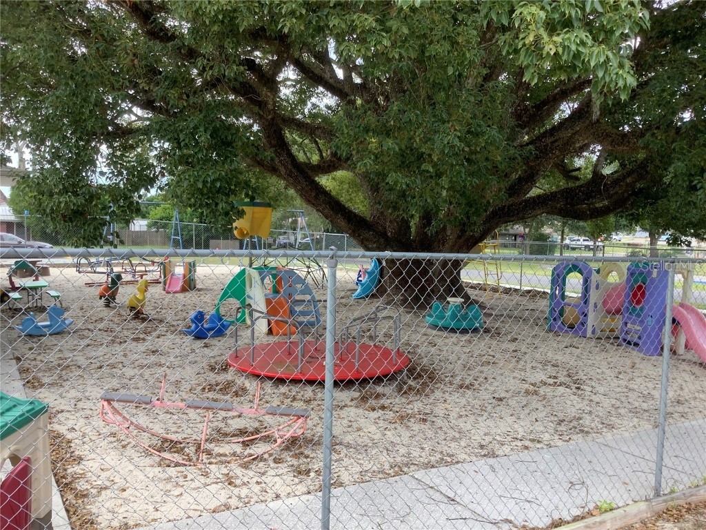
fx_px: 632
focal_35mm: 31
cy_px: 265
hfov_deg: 58.4
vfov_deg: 45.4
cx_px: 353
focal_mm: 3.3
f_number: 2.4
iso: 25
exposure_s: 1/136
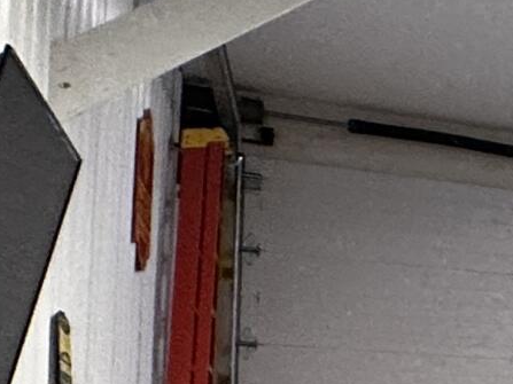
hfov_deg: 10.3
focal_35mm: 94
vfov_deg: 15.1
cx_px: 1692
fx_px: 1393
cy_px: 487
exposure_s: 1/120
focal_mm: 2.22
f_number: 2.2
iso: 160
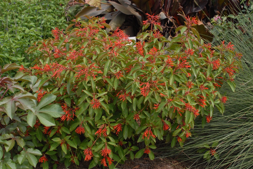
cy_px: 84
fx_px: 295
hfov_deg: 46.4
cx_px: 126
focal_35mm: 42
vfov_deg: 32.0
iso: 400
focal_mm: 28
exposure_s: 1/250
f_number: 8
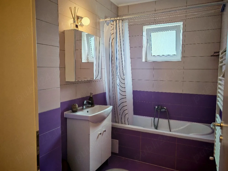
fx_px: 178
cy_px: 86
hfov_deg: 65.3
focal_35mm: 27
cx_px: 114
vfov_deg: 51.4
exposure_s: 1/100
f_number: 1.95
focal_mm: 5.52
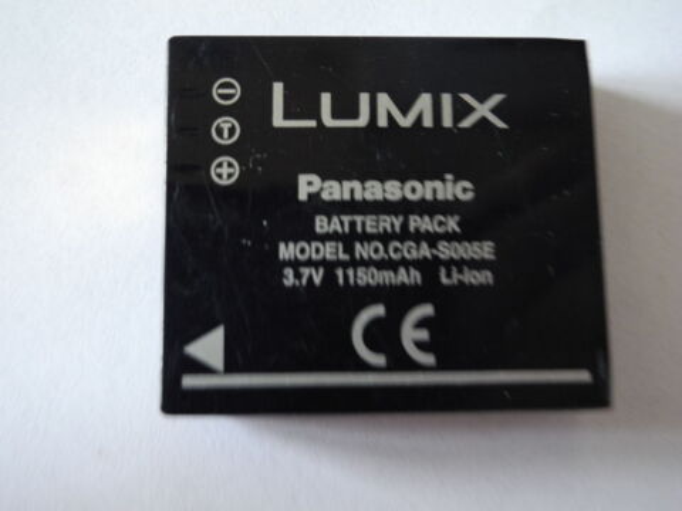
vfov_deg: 35.1
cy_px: 256
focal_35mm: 41
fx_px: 808
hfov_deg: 45.8
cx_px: 341
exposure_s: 1/2.6
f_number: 3.2
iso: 400
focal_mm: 8.8
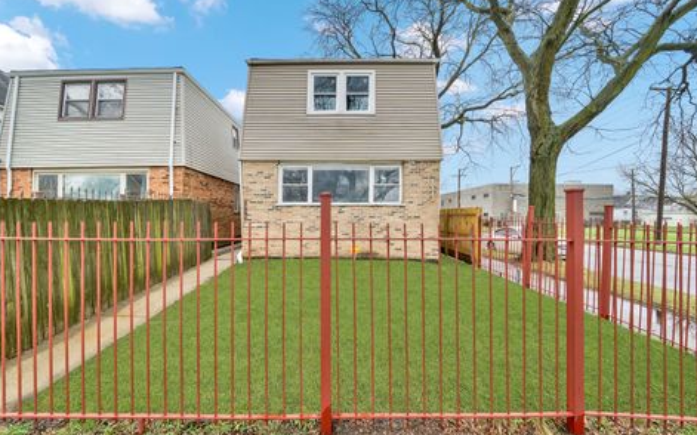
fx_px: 247
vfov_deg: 82.8
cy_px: 216
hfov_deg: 109.3
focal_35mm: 13
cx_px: 333
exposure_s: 1/320
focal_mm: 12
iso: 1000
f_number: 9
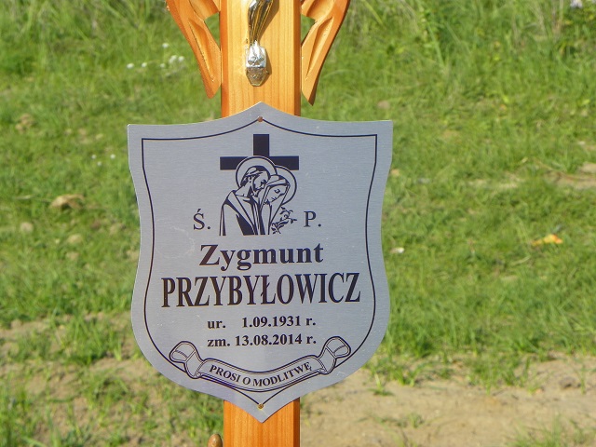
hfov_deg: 15.3
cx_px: 298
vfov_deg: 11.5
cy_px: 224
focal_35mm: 129
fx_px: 2221
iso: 64
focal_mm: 23
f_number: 5
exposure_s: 1/250
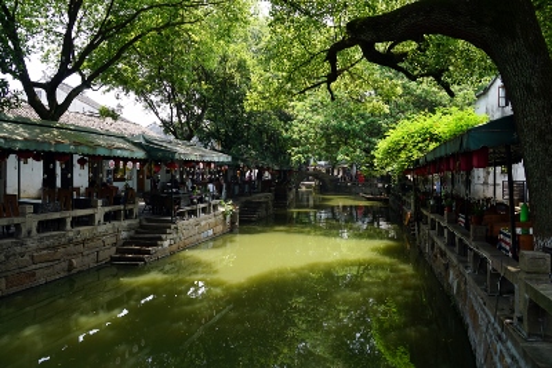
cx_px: 276
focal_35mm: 27
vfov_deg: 48.0
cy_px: 184
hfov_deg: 67.4
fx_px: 414
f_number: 5.6
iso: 100
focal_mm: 18
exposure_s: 1/100
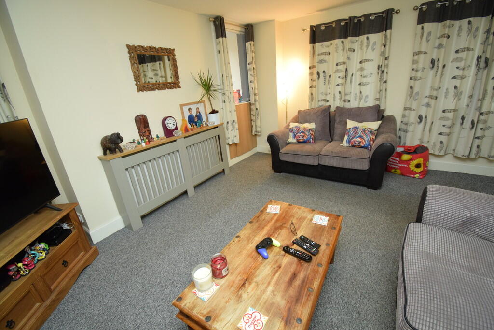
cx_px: 247
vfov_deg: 77.3
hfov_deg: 100.4
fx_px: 206
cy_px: 165
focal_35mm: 15
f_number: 4.5
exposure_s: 1/60
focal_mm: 10
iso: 1600
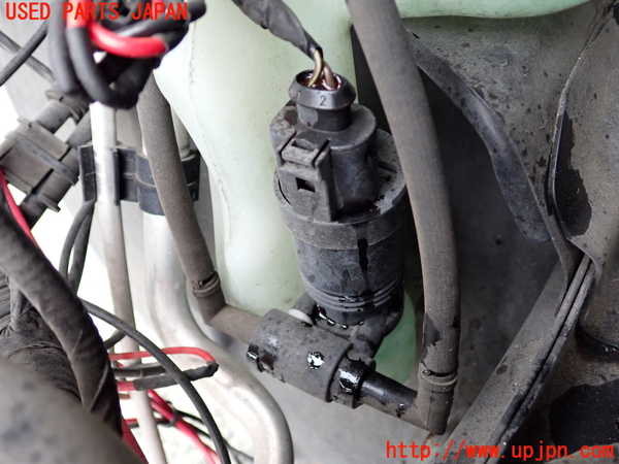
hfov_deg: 60.0
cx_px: 310
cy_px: 232
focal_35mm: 30
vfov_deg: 46.8
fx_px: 536
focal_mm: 5.4
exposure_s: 1/200
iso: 500
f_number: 2.3
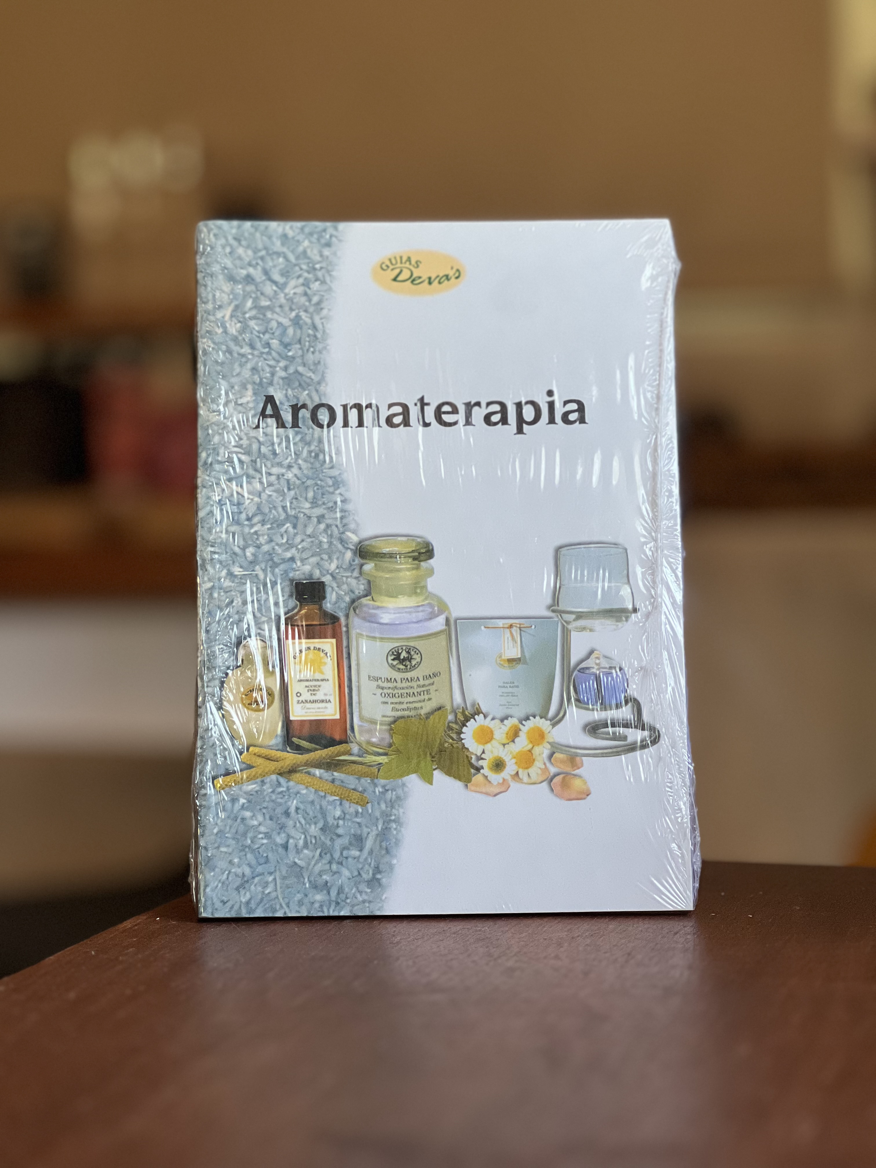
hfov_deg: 19.1
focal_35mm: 77
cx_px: 438
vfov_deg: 25.3
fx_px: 2598
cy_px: 584
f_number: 2.8
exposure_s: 1/74
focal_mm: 9
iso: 250
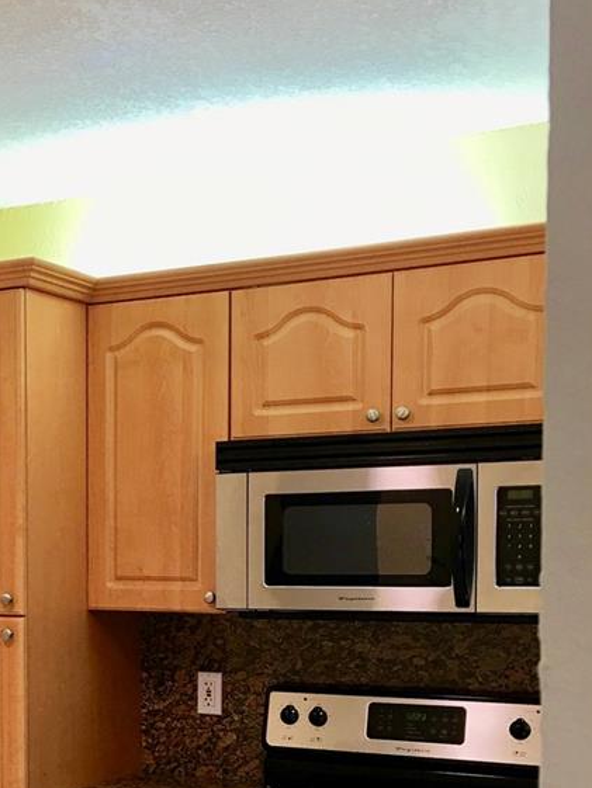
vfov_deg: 30.4
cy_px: 636
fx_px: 1413
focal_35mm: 62
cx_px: -21
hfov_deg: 22.6
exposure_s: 1/30
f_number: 2.2
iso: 25
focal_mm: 4.15
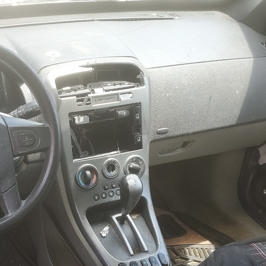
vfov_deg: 33.0
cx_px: 64
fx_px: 435
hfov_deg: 33.3
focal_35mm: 50
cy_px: 217
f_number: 1.5
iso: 50
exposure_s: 1/256
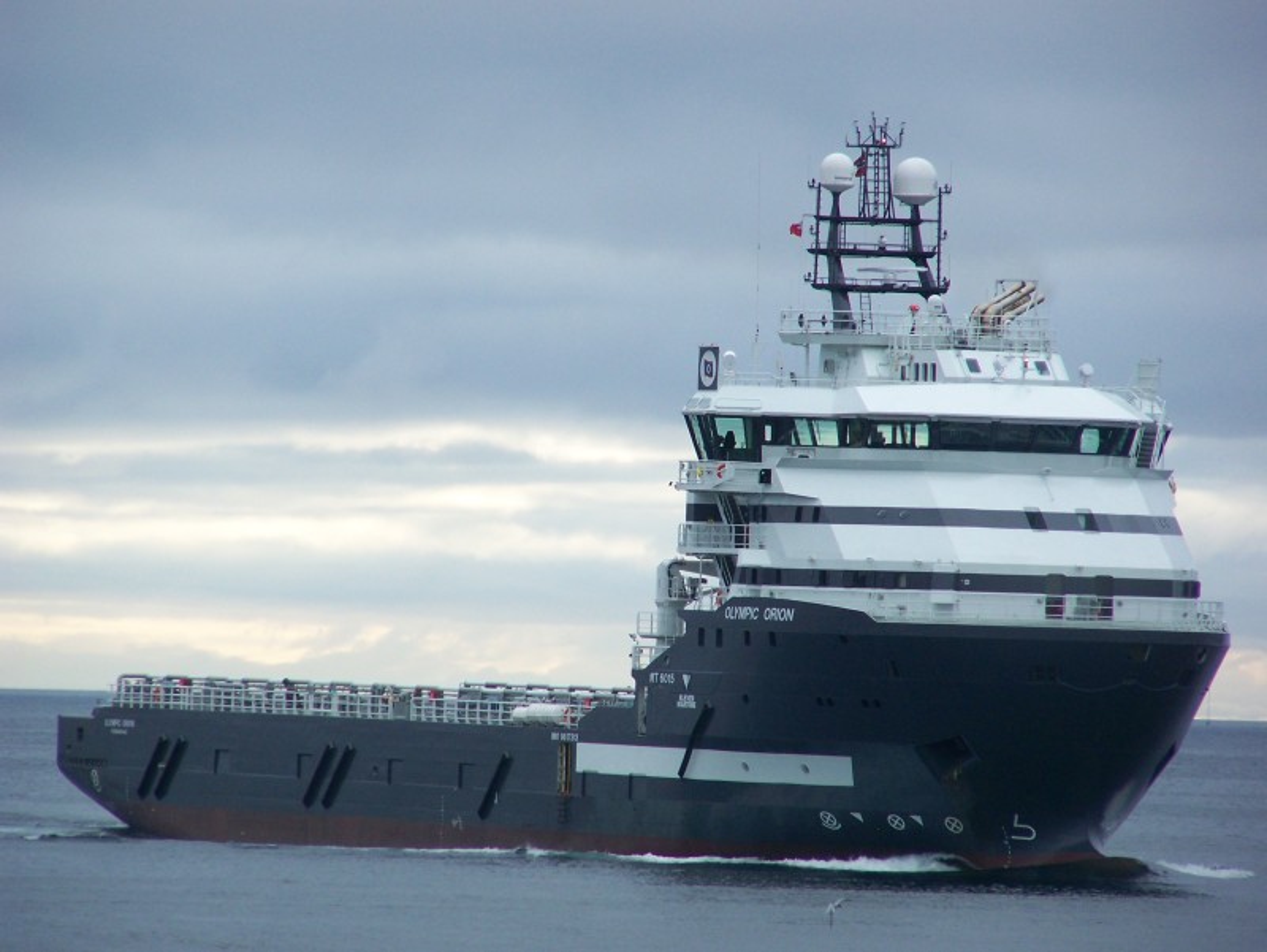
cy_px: 476
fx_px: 13917
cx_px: 634
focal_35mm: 380
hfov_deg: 5.2
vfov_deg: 3.9
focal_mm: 63
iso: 100
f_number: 3.7
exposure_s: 1/400
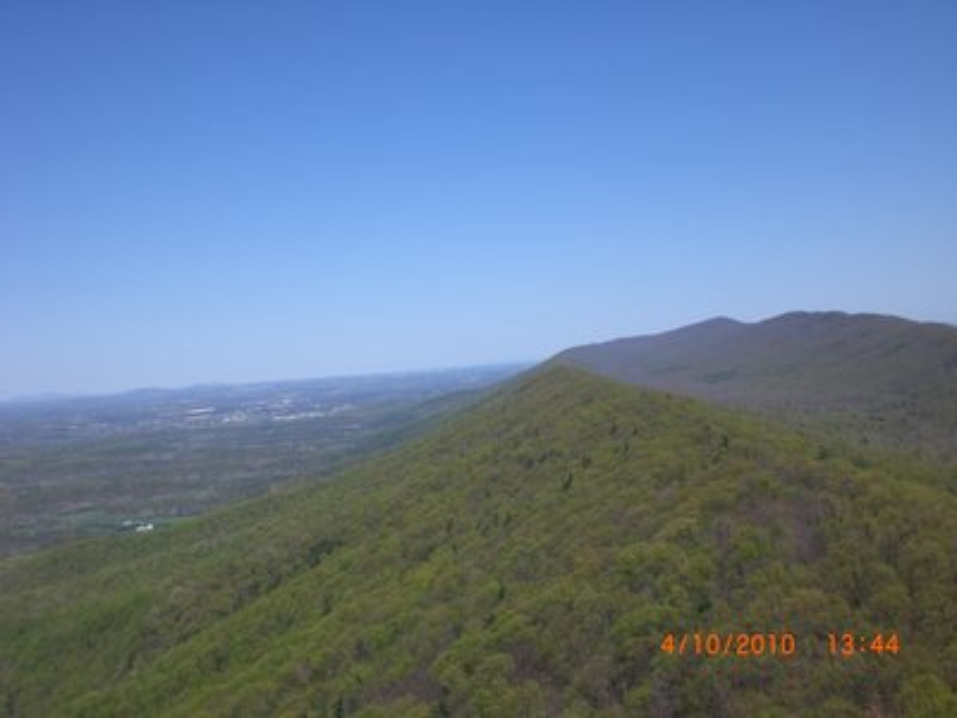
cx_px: 478
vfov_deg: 37.7
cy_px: 359
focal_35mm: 38
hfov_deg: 49.0
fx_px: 1051
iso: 50
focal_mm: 6.3
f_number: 4.4
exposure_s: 1/640
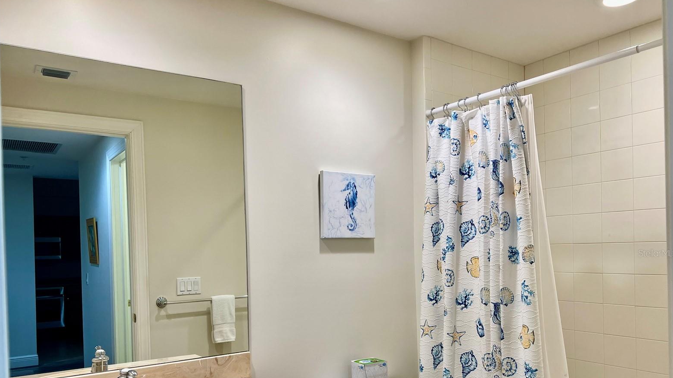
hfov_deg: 66.1
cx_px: 335
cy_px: 253
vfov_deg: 39.7
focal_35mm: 29
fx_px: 517
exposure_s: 1/120
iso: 100
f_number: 1.5
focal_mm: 5.7
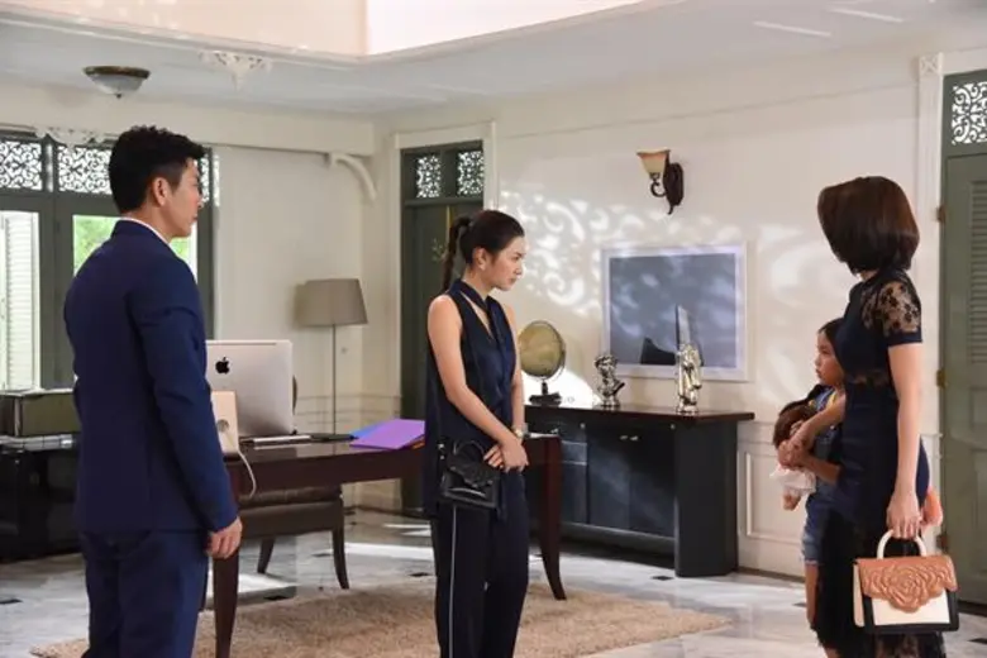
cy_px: 329
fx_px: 1508
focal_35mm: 55
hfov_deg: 36.2
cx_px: 494
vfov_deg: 24.6
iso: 4000
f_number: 5
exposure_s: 1/160
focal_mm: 55
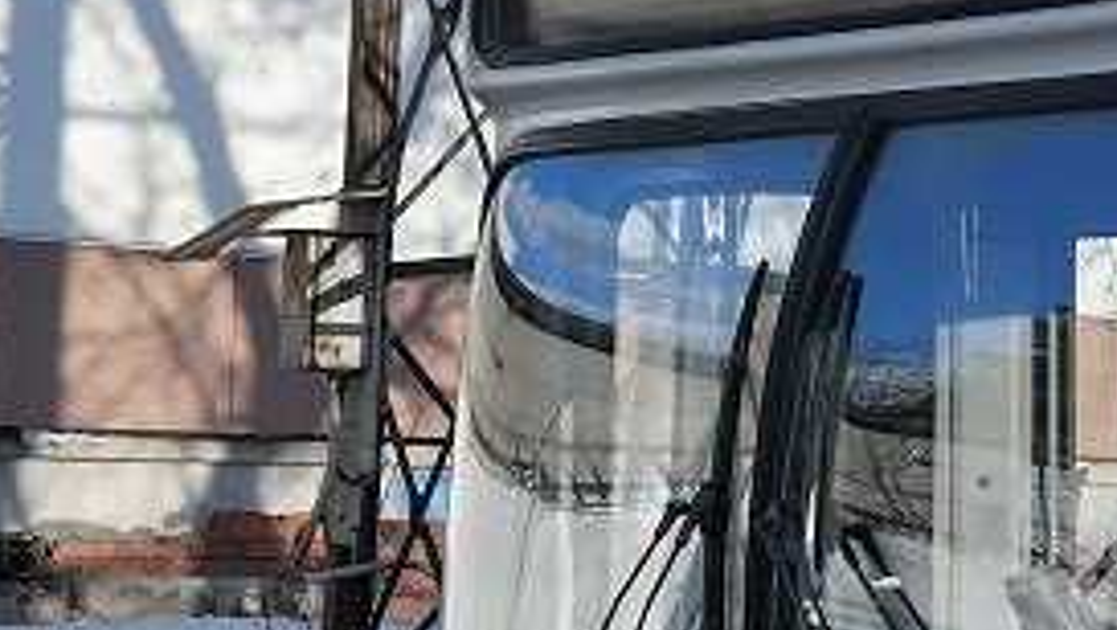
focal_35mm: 111
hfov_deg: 16.6
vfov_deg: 10.9
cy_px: 292
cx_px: 1915
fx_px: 3290
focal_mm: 18
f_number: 5.6
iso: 100
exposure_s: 1/250
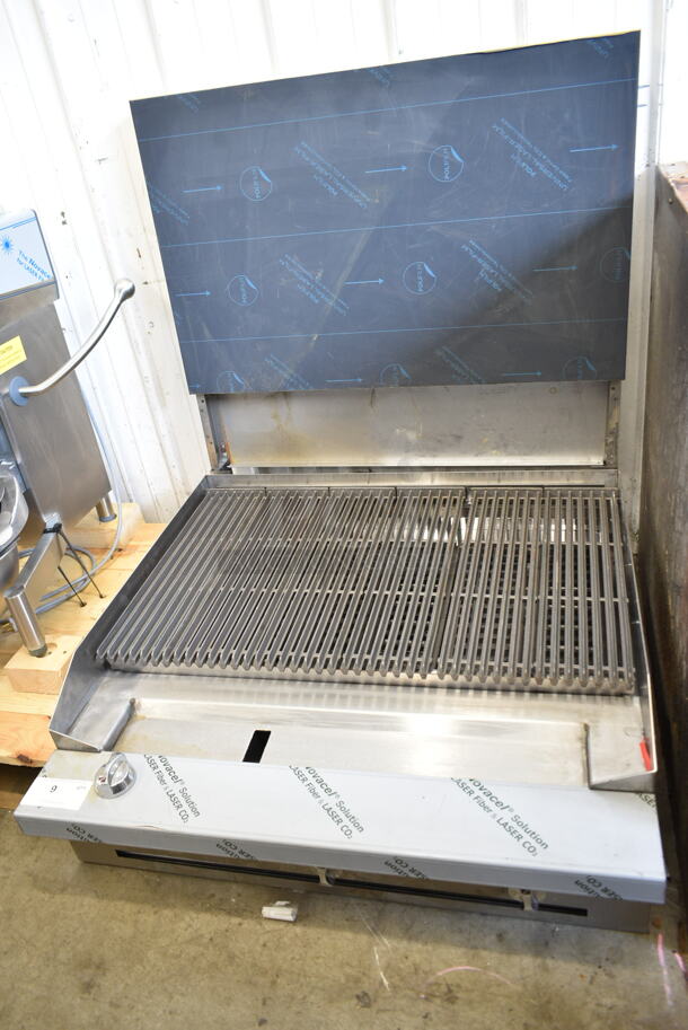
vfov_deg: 67.3
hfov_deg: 48.0
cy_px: 515
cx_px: 344
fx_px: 773
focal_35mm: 27
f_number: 3.5
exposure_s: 1/30
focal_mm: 18
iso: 640
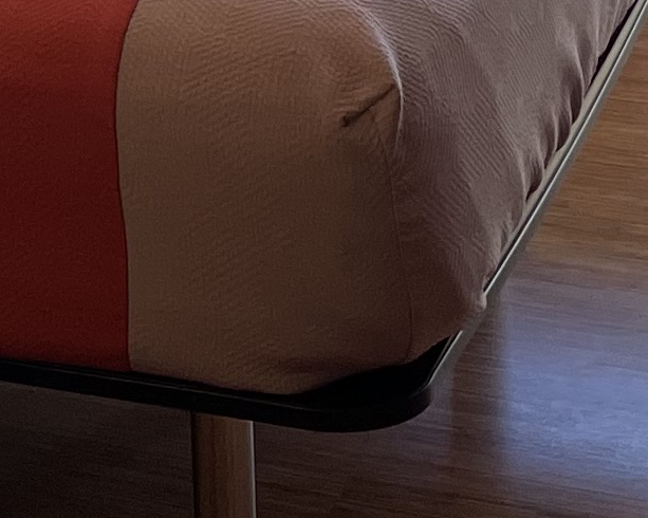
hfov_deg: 11.1
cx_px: -319
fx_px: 3202
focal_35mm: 167
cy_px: -630
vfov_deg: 8.6
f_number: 1.6
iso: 80
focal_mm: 4.2
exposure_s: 1/120
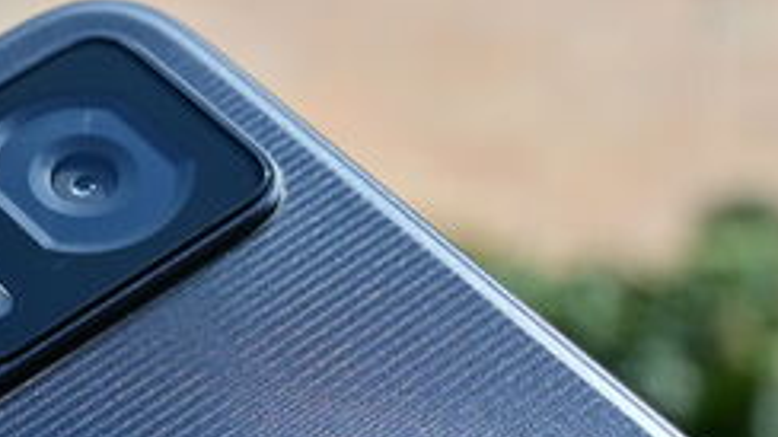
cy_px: 314
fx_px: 2241
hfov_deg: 19.1
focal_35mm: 109
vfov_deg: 11.1
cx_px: -16
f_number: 7.1
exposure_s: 1/200
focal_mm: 27.5
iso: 100
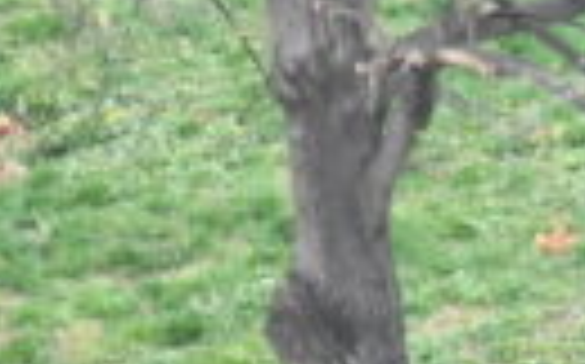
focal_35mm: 1609
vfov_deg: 0.8
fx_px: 25630
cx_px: 2264
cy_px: -991
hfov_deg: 1.3
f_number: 4
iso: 1600
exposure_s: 1/640
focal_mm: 200
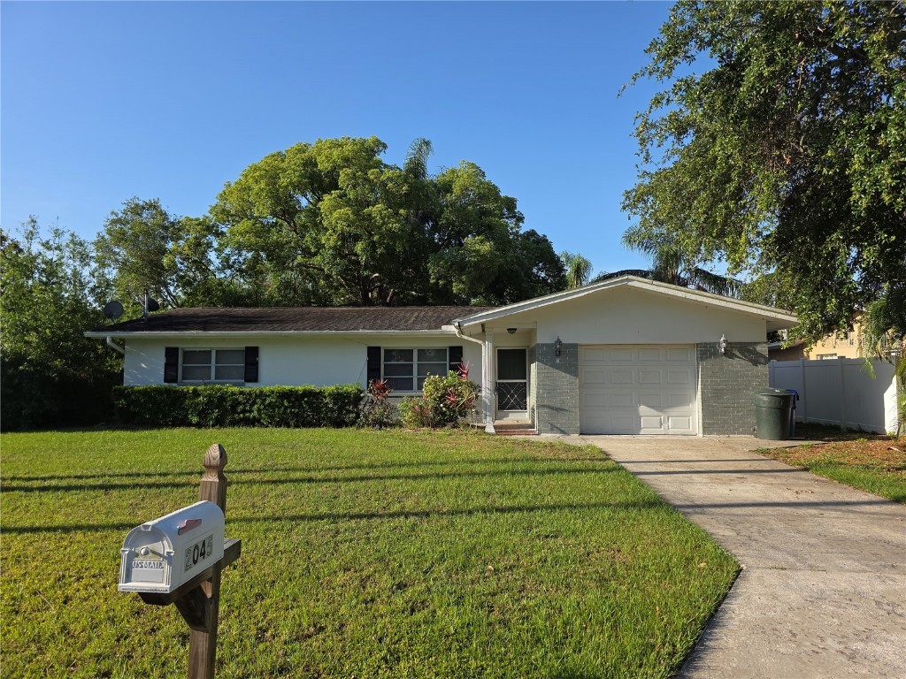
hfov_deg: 73.9
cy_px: 340
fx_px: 602
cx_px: 453
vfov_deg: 58.9
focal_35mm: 23
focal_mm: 6.3
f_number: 1.7
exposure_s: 1/590
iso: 12
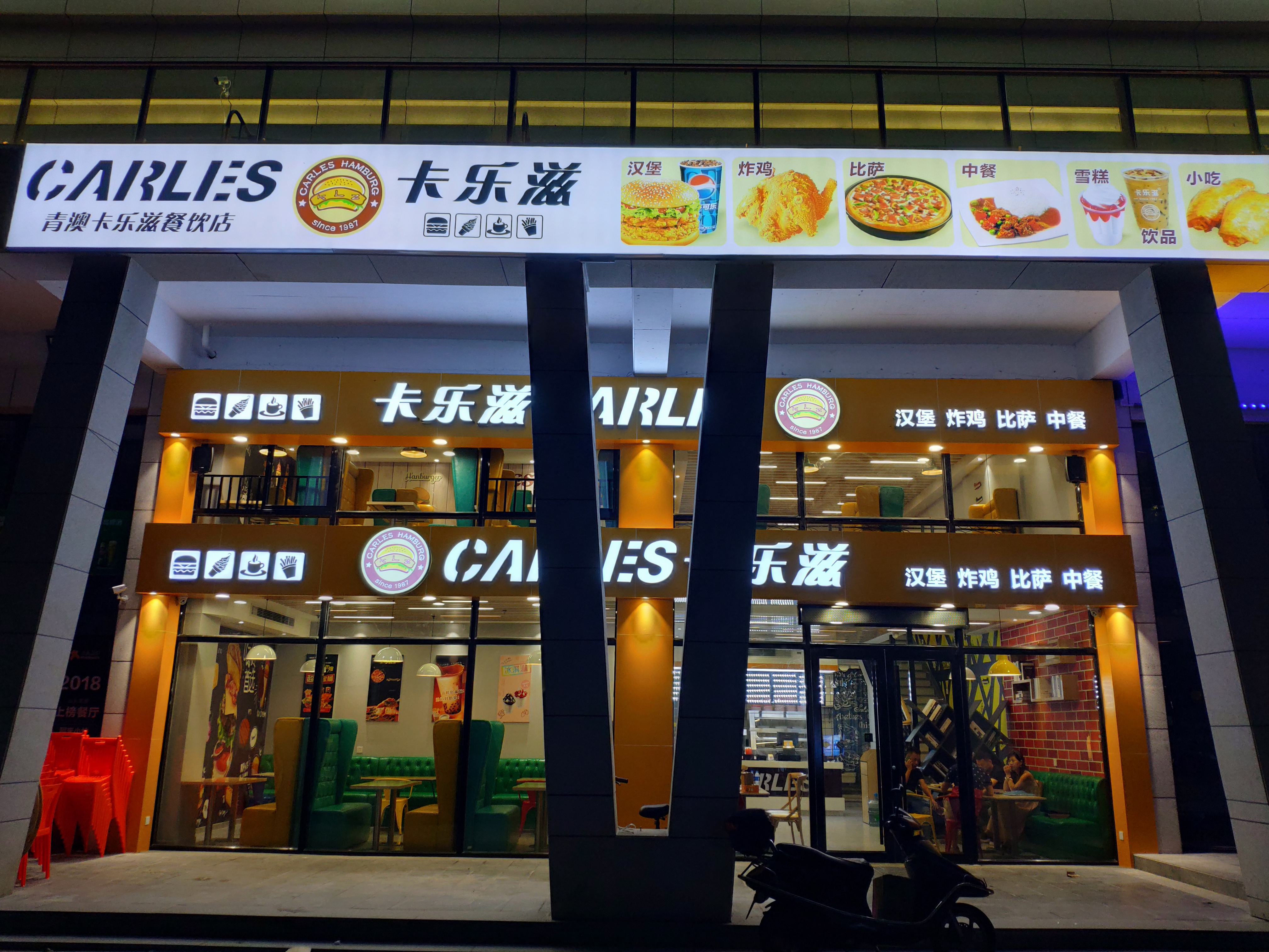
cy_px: 476
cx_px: 634
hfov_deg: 79.0
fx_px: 770
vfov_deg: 63.4
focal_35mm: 21
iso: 150
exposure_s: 1/100
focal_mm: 4.22
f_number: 1.8
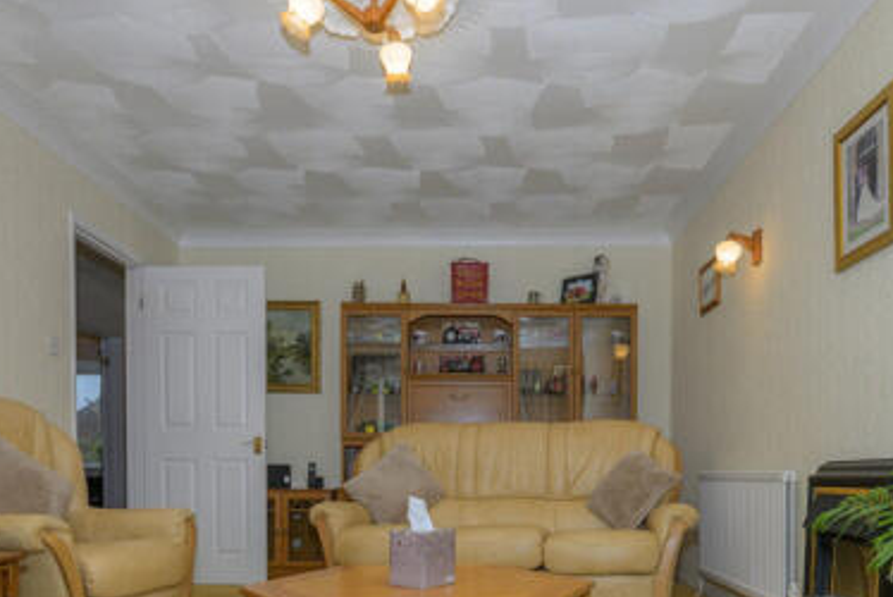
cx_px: 476
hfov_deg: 65.4
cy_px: 457
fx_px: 695
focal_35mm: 28
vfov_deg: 44.7
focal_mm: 16
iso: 320
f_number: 9
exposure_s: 1/60
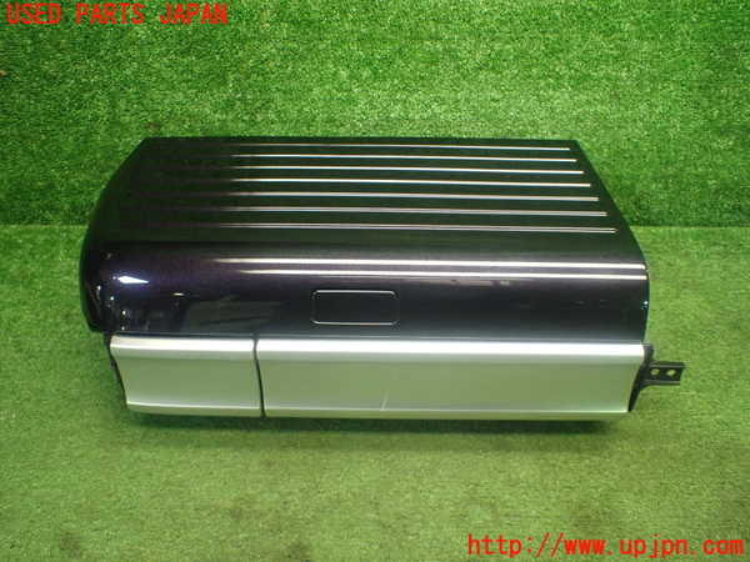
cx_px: 375
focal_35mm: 30
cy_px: 281
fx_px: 650
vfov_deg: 46.8
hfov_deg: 60.0
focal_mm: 5.4
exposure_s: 1/125
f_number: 2.3
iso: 800
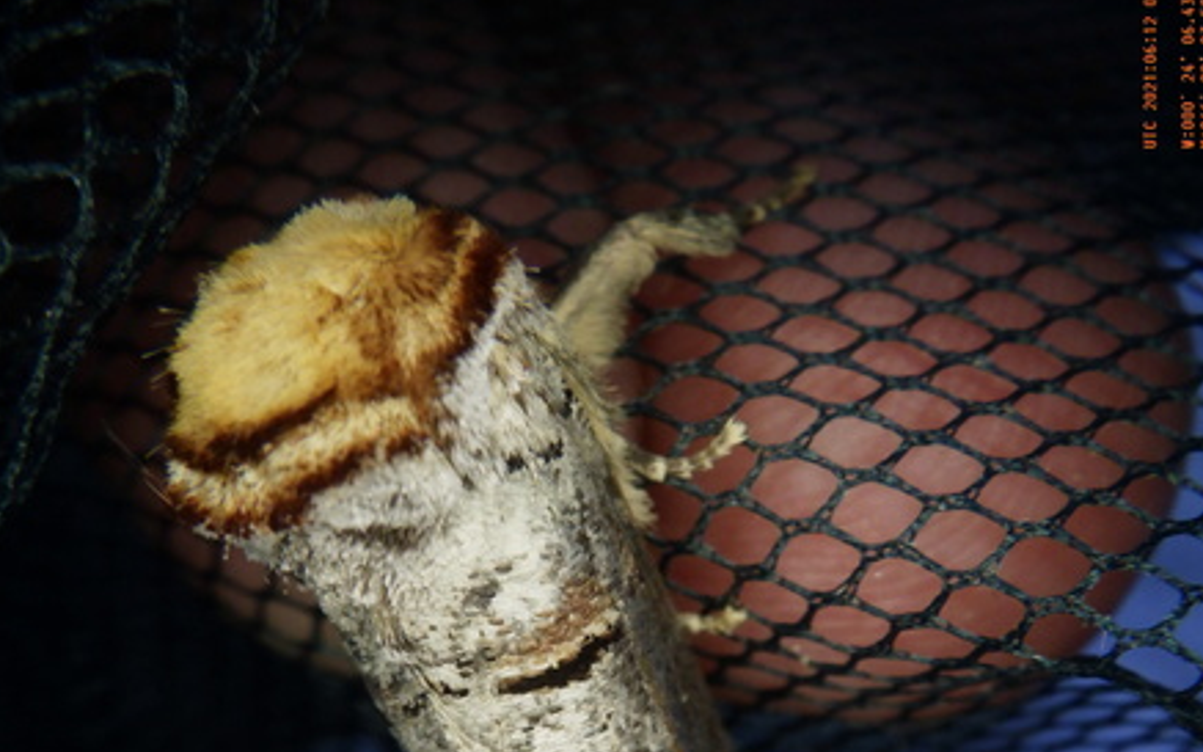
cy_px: 708
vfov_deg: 25.3
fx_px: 1606
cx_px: 607
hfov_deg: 41.1
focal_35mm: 49
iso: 250
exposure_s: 1/1250
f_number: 4.6
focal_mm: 6.1
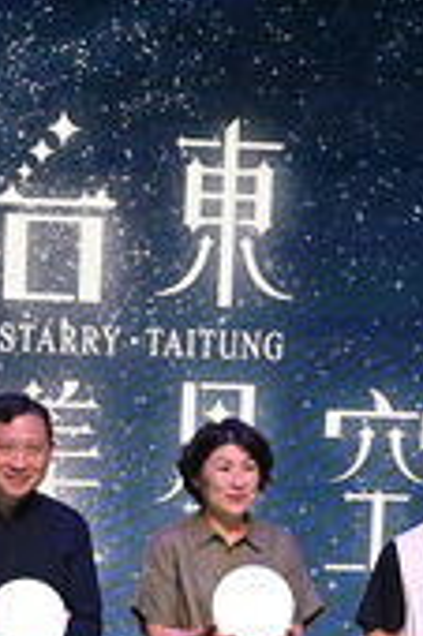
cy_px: 464
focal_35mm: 141
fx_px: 2490
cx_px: 284
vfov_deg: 14.5
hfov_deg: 9.7
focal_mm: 60
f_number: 6
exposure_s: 1/125
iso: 2800
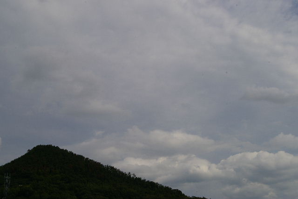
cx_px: 149
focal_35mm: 52
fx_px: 434
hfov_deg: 37.9
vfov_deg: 25.7
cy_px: 100
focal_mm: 35
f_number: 16
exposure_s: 1/350
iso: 200
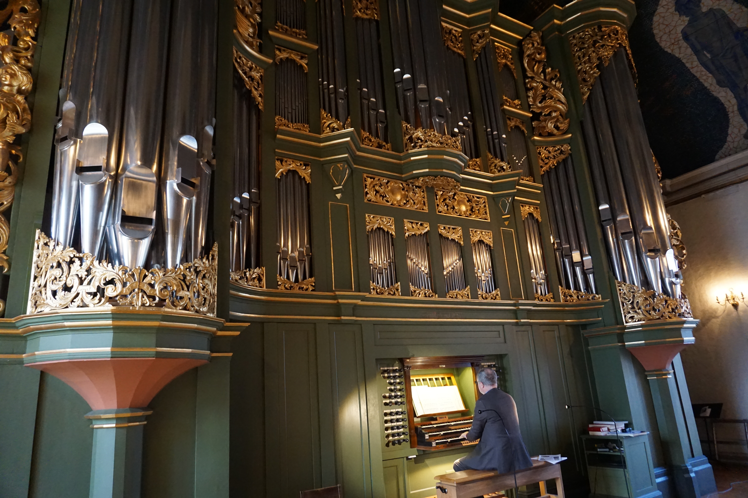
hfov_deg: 73.7
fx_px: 499
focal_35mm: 24
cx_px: 374
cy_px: 249
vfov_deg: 53.1
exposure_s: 1/100
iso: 3200
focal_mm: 16
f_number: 3.5
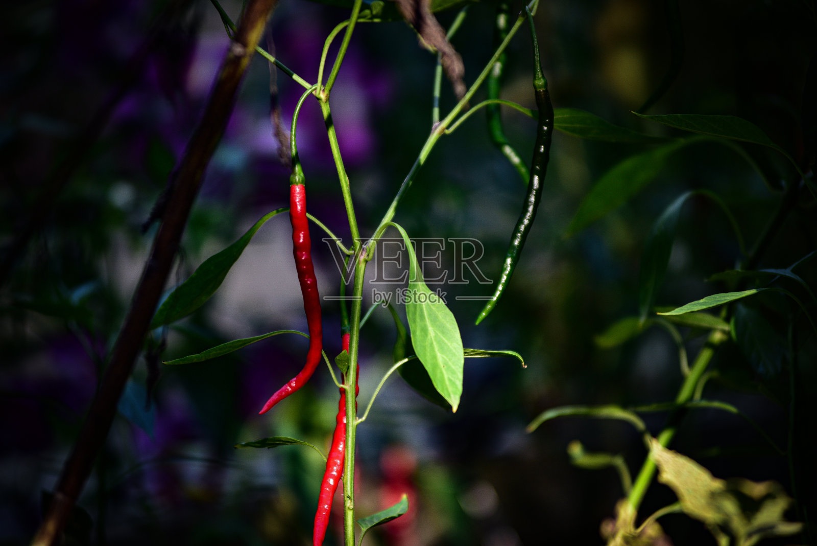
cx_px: 408
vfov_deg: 6.9
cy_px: 273
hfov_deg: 10.3
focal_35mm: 200
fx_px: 4540
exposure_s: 1/320
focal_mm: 200
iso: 200
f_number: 2.8
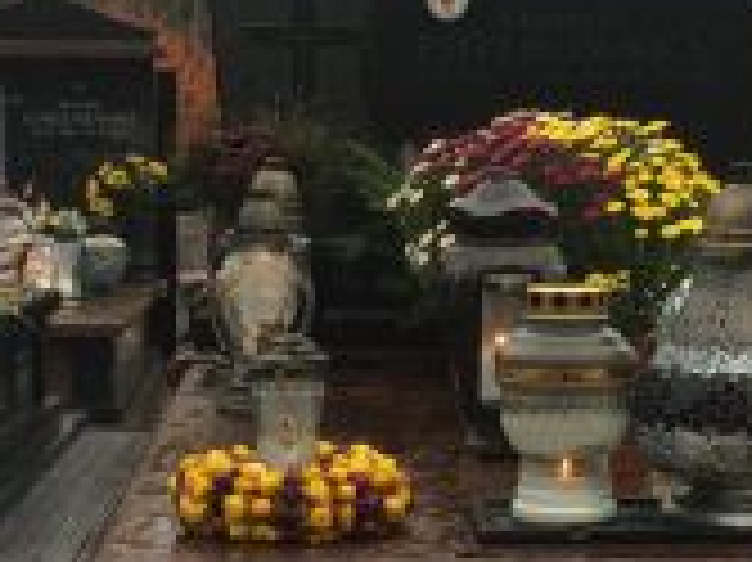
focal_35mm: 111
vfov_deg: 13.3
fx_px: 2410
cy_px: 229
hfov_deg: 17.7
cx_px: 455
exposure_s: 1/100
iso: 40
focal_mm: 4.15
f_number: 2.2
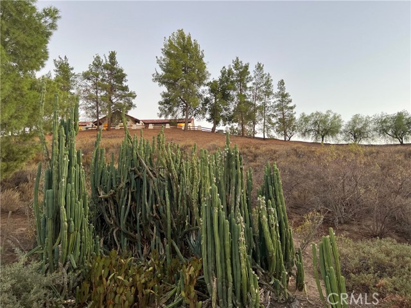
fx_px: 309
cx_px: 206
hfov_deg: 67.3
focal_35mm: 26
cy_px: 154
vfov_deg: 53.1
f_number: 1.5
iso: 125
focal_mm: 5.7
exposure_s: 1/121
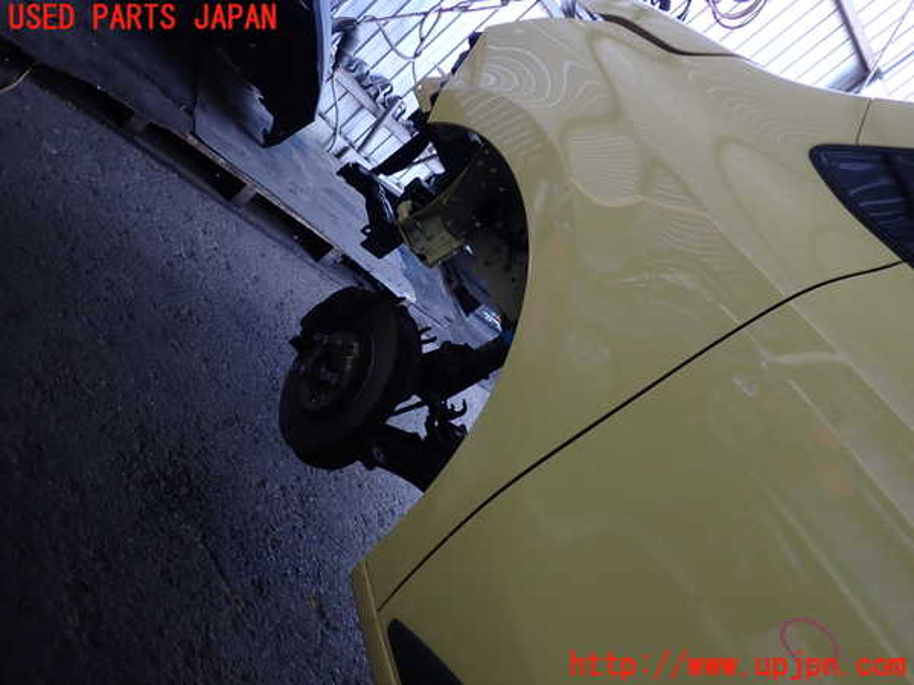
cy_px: 342
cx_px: 457
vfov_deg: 46.8
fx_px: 792
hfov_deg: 60.0
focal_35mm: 30
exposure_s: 1/60
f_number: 2.3
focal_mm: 5.4
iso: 125
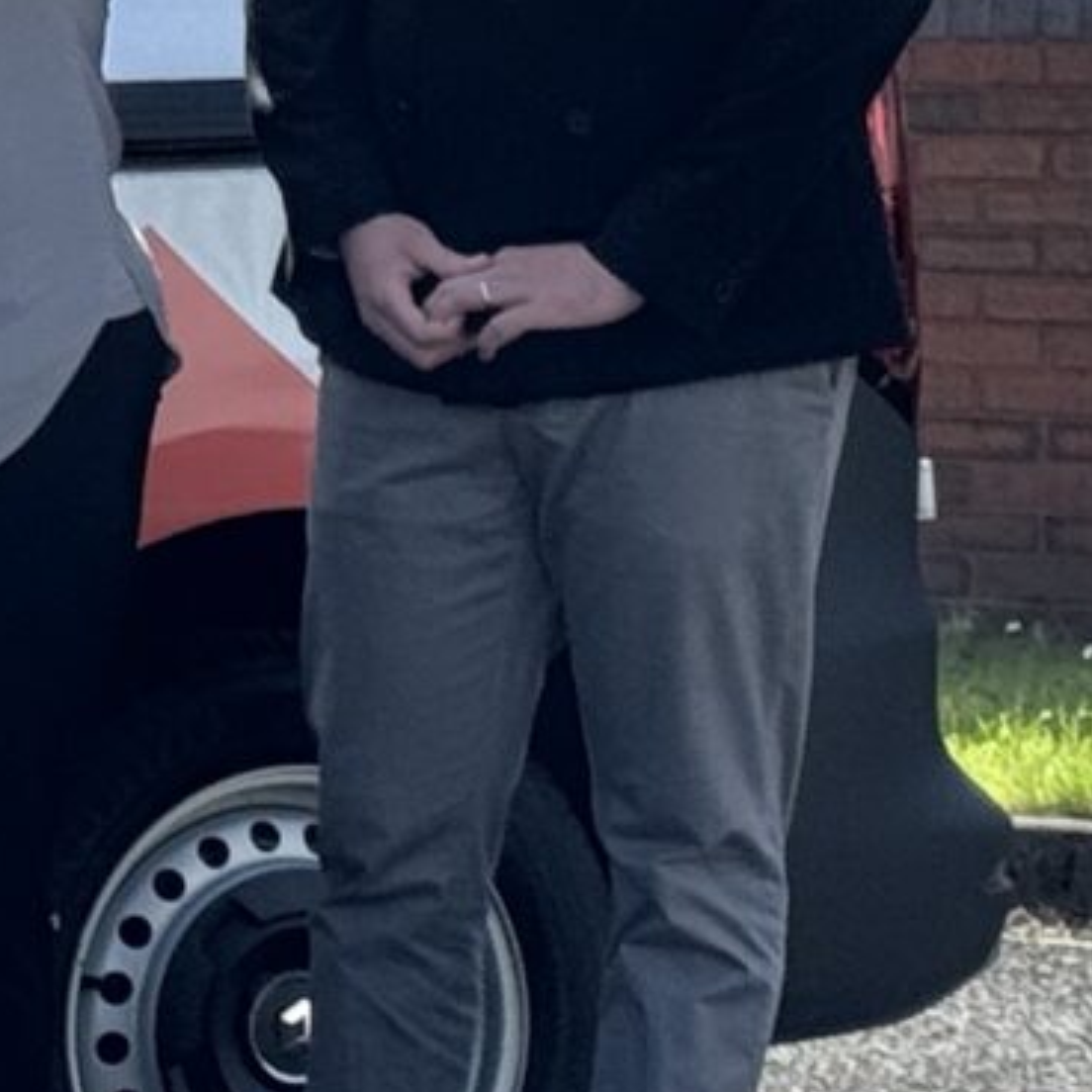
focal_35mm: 295
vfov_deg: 5.9
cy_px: 326
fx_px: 10529
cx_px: -2012
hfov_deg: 5.6
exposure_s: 1/3610
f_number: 1.78
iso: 64
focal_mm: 6.76
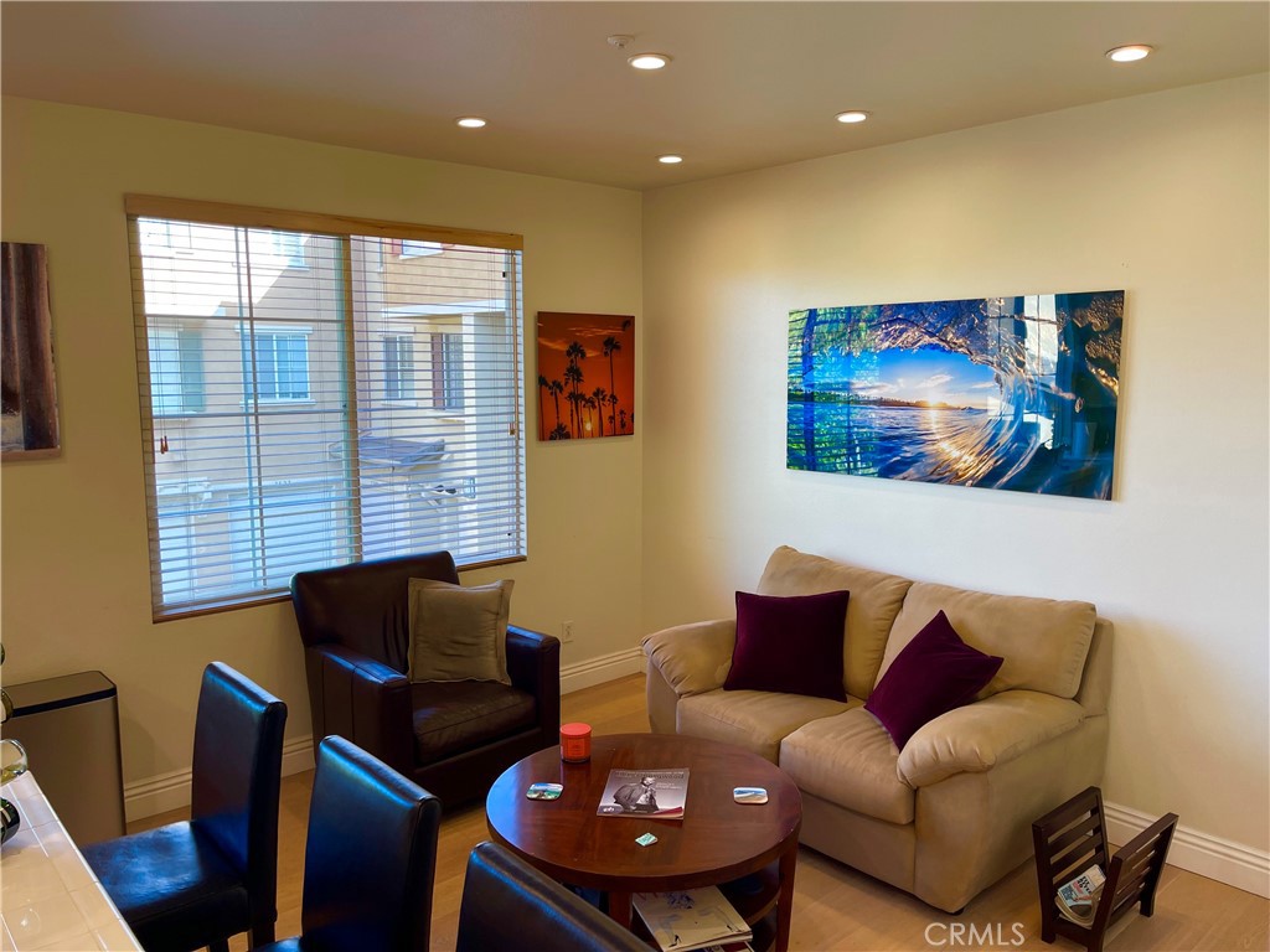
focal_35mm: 25
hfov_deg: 69.4
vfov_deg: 54.9
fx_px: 917
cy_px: 476
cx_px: 635
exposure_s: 1/120
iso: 50
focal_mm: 5.1
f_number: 1.6
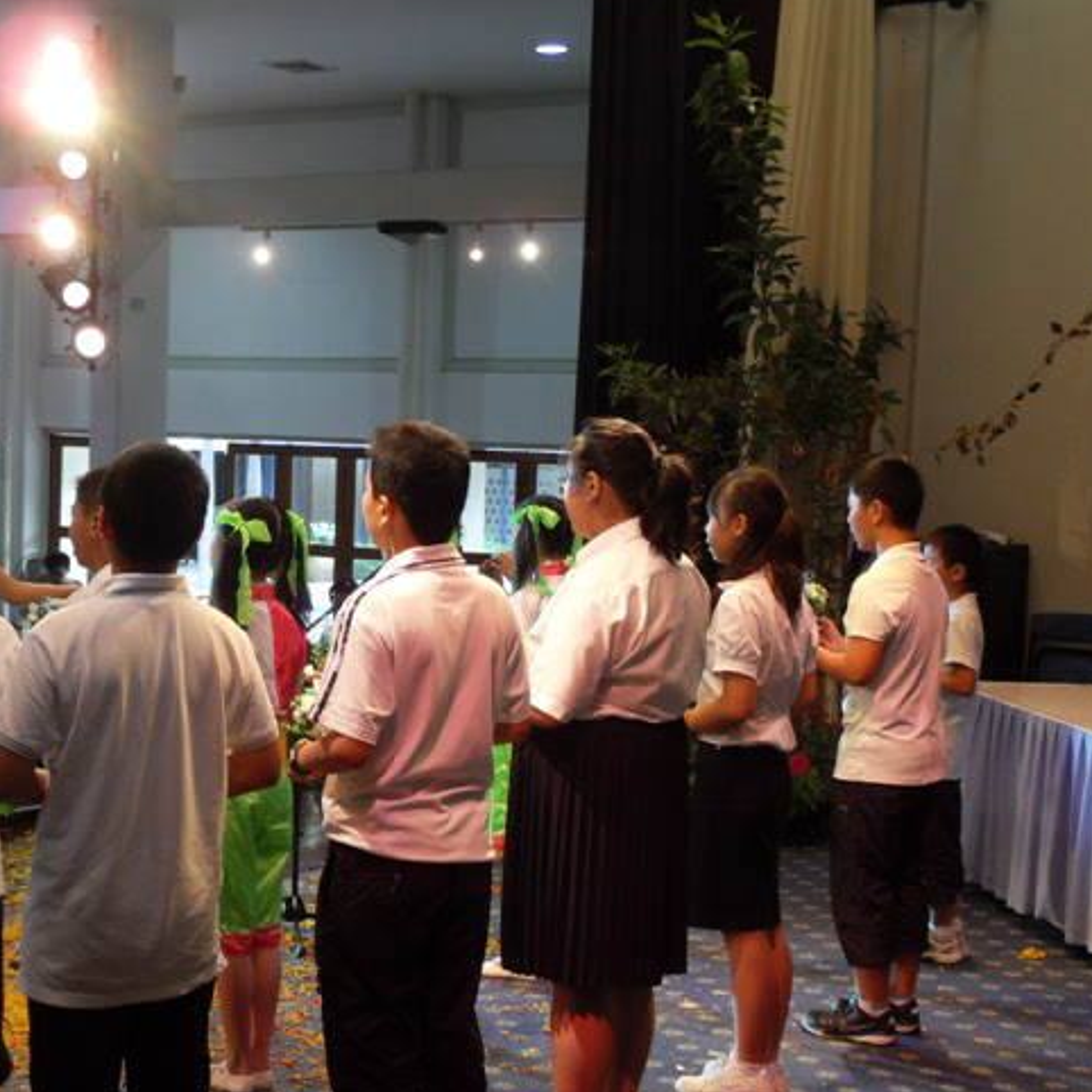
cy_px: 659
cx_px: 467
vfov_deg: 26.0
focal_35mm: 66
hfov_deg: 26.1
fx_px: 2356
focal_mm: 9.6
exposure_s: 1/60
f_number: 3.6
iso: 160
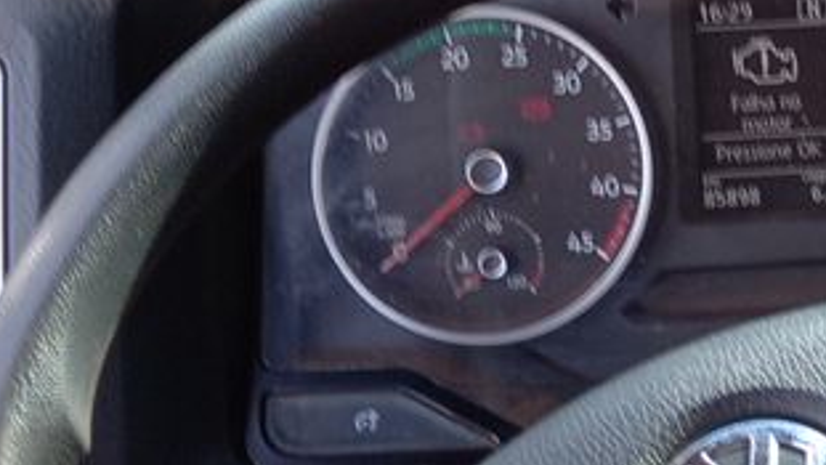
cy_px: 50
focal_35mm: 126
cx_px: 1009
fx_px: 2760
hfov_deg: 16.3
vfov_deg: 9.6
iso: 33
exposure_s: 1/60
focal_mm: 4.6
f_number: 2
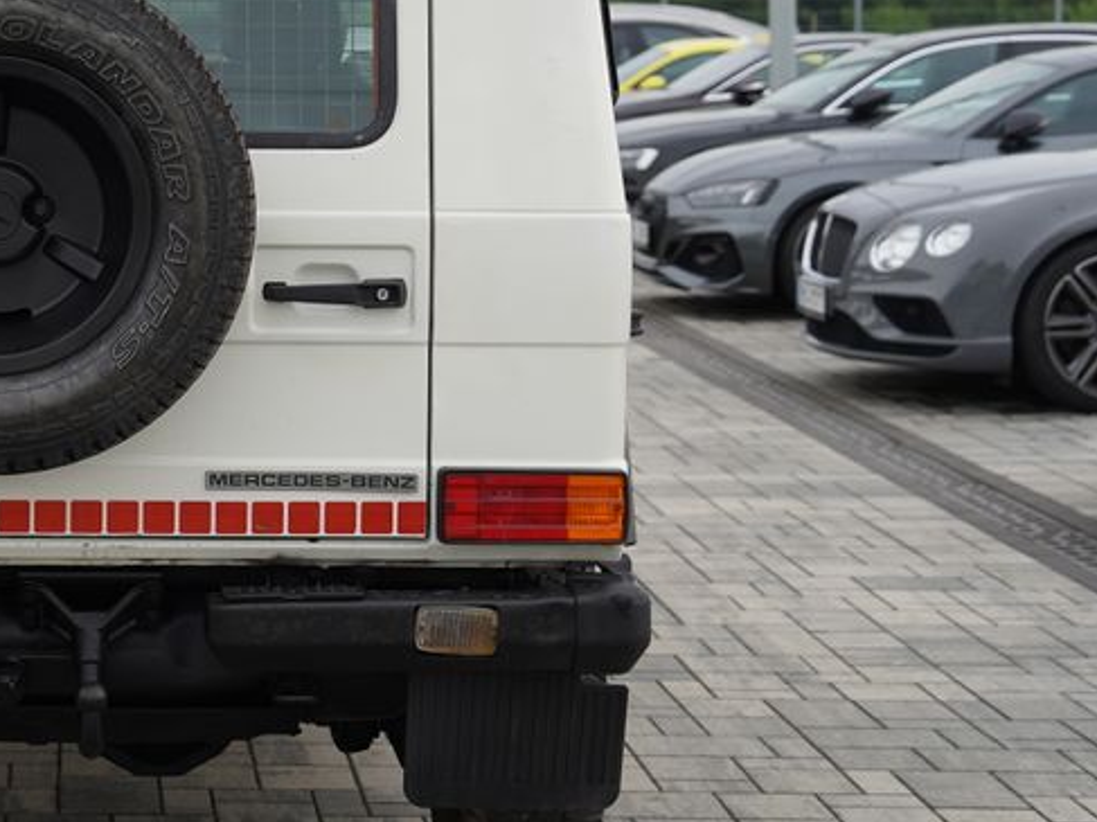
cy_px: 298
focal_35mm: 97
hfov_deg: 19.9
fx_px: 3073
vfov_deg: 15.2
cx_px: 133
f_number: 4
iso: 100
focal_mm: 48
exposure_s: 1/100
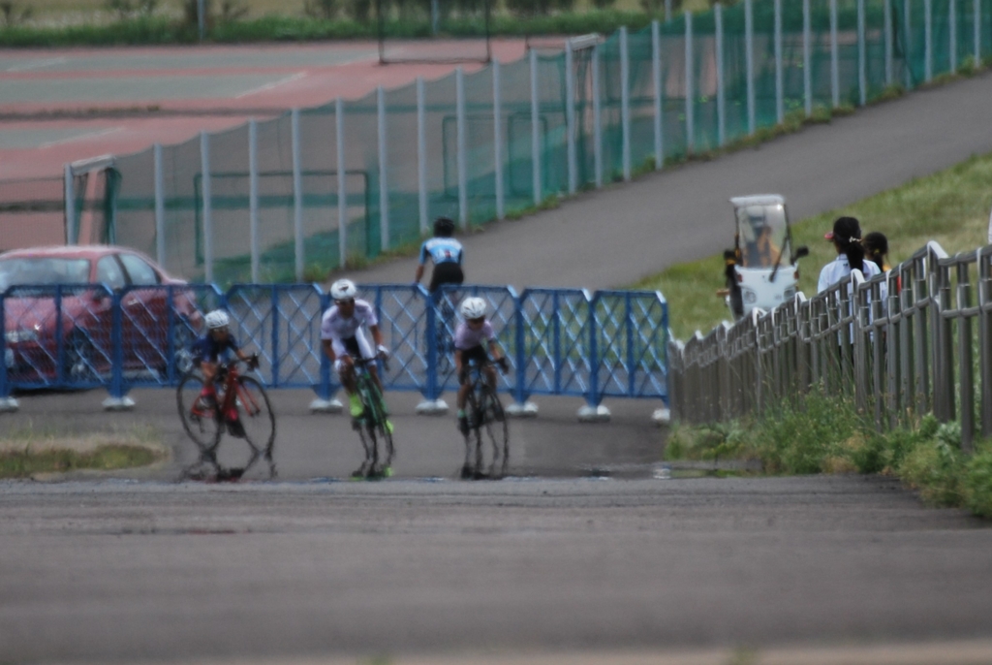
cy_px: 332
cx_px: 496
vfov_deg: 3.1
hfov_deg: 4.6
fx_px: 12418
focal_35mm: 450
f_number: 5.6
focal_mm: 300
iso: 200
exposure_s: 1/1000
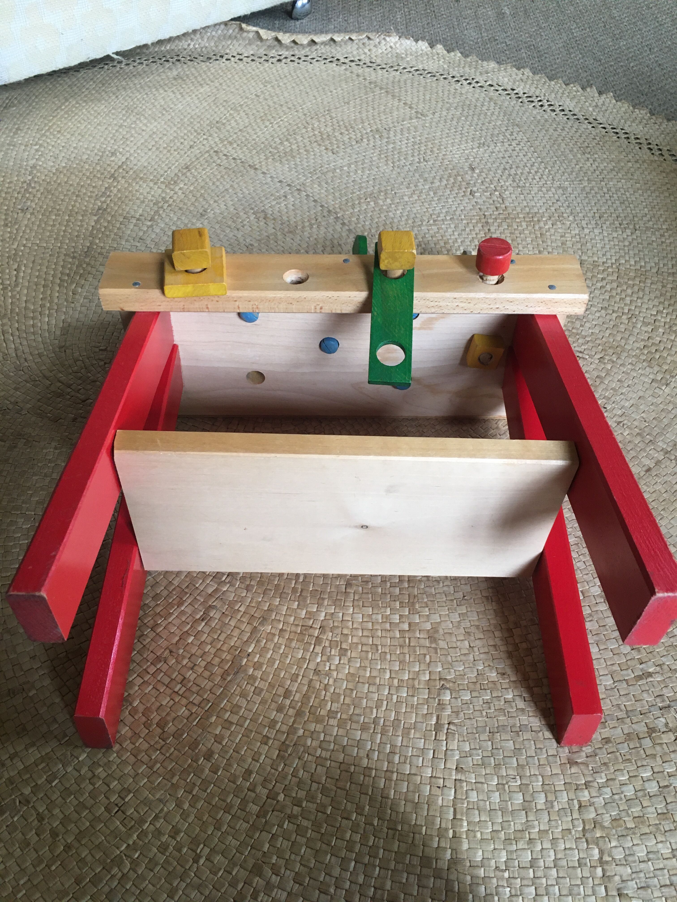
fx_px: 756
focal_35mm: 29
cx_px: 338
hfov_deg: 48.2
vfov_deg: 61.7
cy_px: 451
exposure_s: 1/33
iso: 125
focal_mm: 4.15
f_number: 2.2
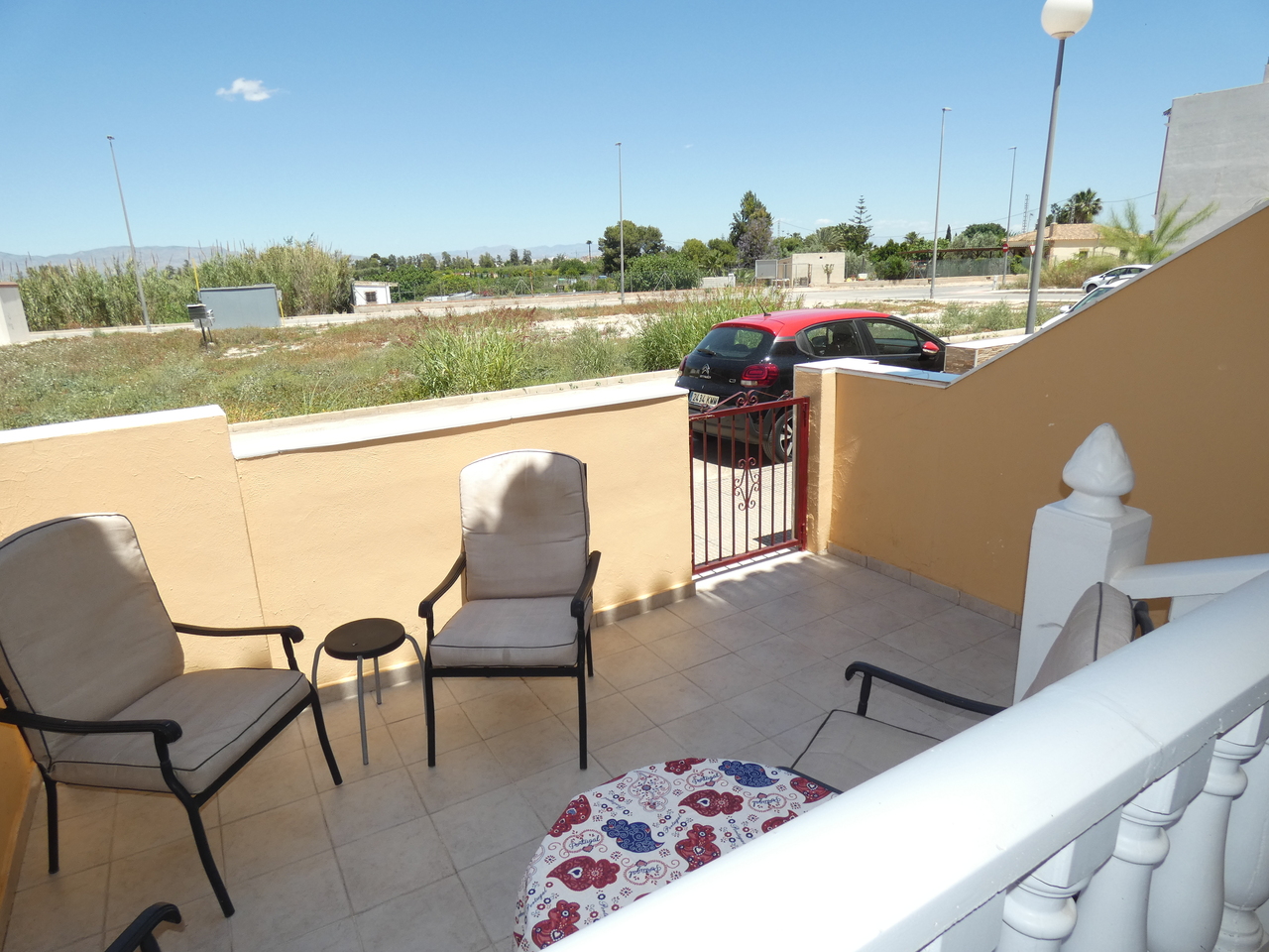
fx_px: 733
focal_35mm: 20
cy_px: 476
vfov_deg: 66.0
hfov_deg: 81.7
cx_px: 634
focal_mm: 3.6
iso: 80
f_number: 3.2
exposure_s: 1/1000
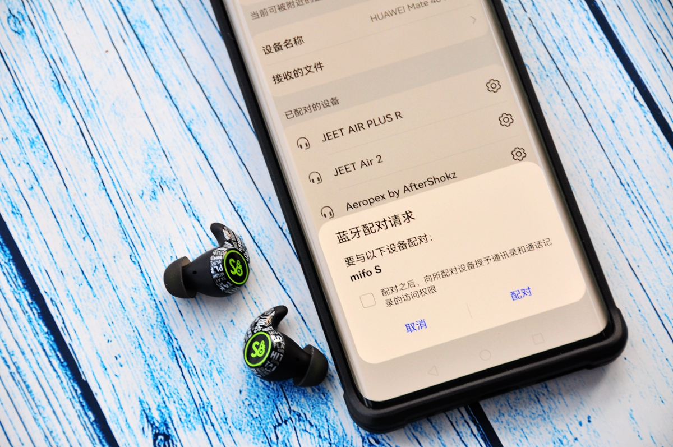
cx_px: 336
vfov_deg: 7.6
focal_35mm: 180
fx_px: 3361
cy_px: 224
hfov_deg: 11.4
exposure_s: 1/50
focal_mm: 120
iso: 320
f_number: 5.6
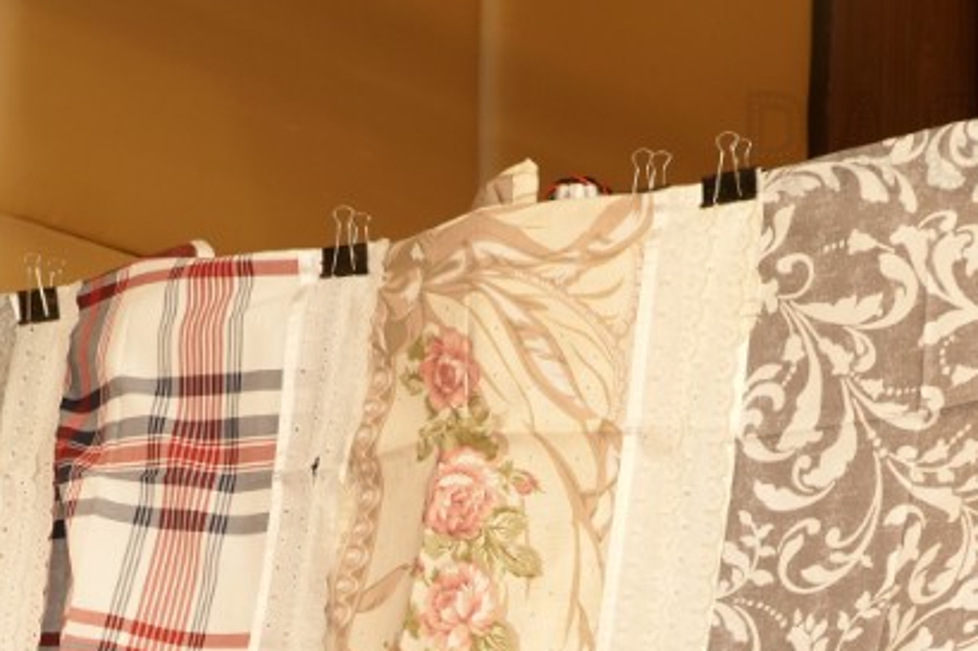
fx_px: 3150
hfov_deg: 17.6
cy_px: 979
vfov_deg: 11.3
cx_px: 500
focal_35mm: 116
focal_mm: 34
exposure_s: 1/125
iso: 640
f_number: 5
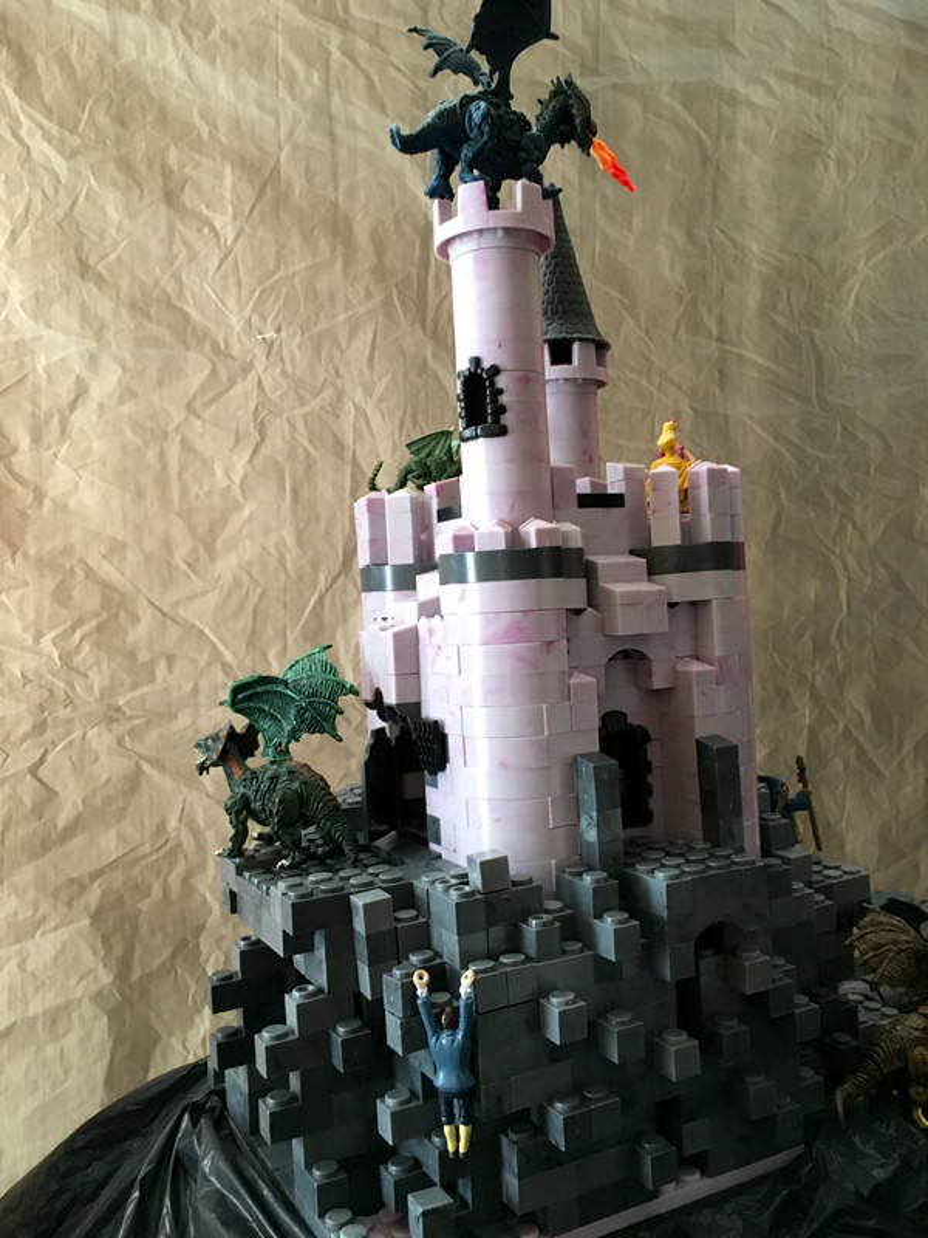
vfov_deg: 61.7
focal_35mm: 29
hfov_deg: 48.2
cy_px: 619
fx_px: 1037
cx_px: 464
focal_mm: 4.15
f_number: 2.2
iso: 200
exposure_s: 1/17
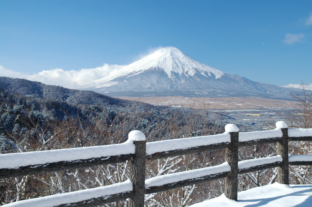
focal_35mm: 44
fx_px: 376
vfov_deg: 30.8
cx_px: 156
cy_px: 104
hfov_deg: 45.0
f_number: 10
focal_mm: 29
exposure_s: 1/125
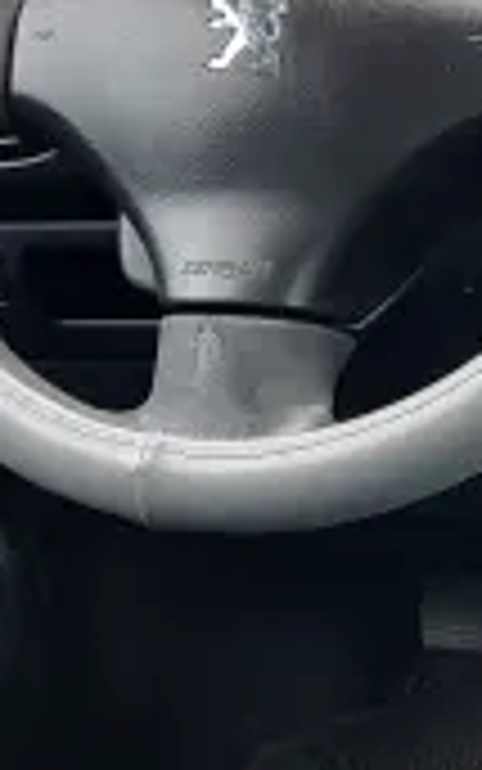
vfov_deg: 22.7
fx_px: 1911
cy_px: 279
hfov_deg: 13.7
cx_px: 676
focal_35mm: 91
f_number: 1.8
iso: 187
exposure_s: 1/100
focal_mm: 5.56
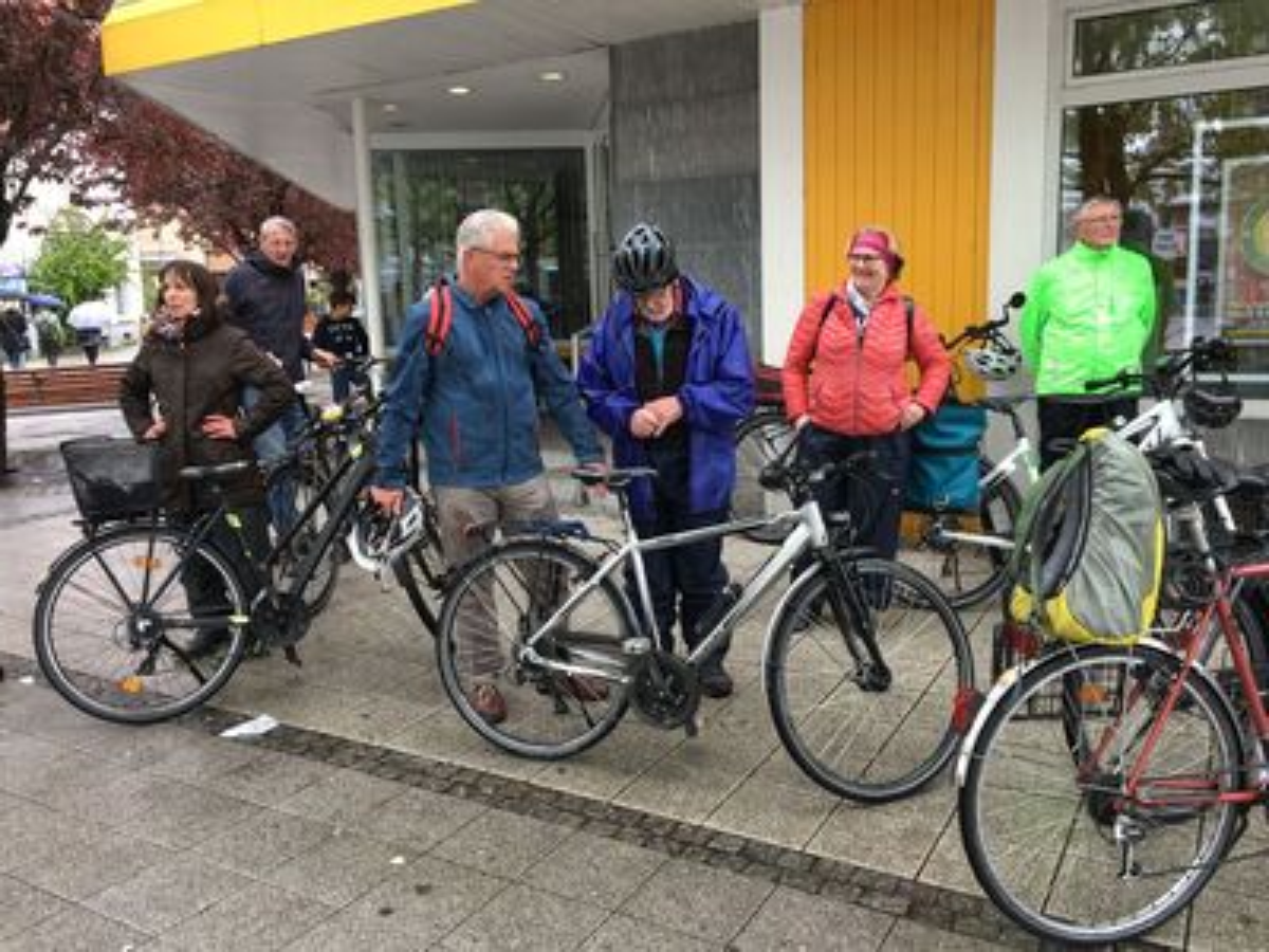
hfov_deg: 61.7
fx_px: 1063
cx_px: 634
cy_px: 476
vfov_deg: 48.2
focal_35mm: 29
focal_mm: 4.15
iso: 25
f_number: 2.2
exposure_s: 1/119
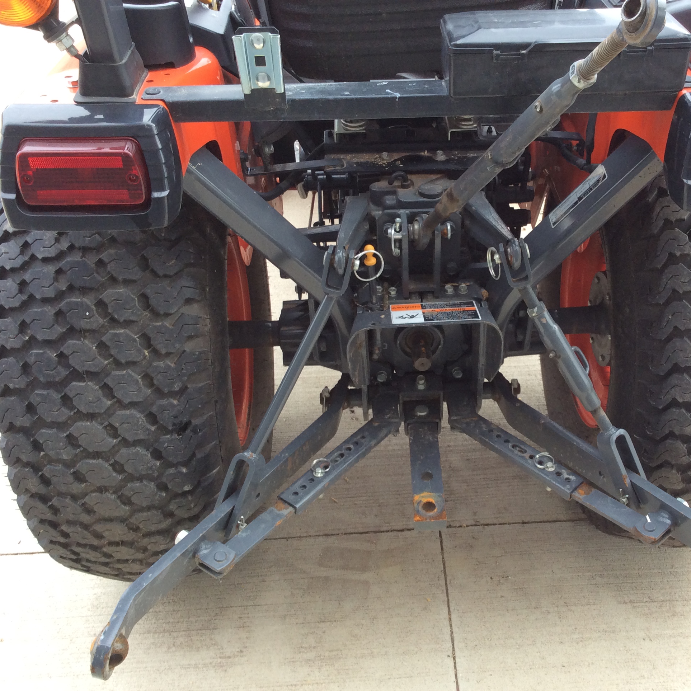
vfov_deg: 43.9
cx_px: 434
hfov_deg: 43.5
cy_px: 347
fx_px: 858
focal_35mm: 38
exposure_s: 1/120
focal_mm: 3.3
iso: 40
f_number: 2.4
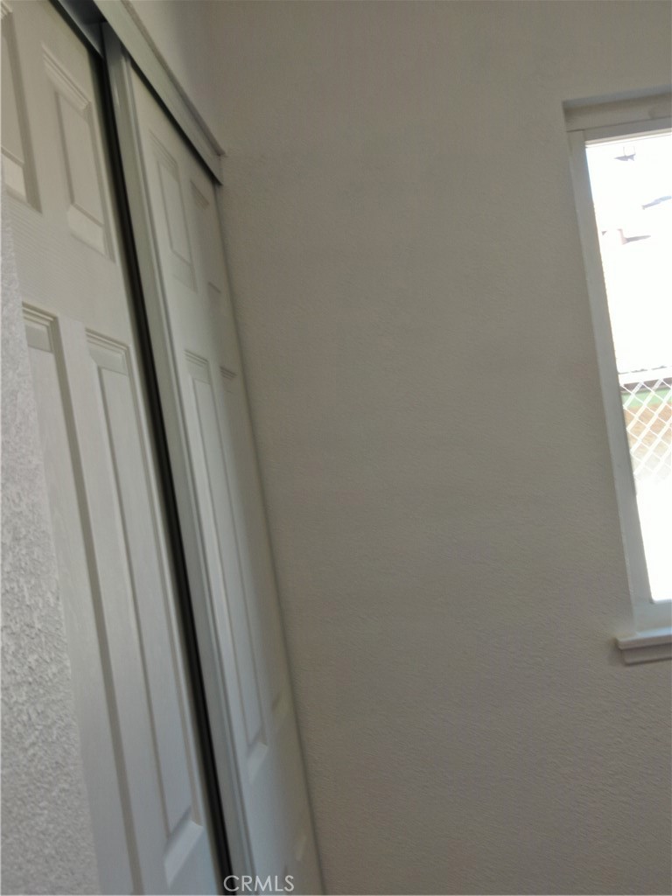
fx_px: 1242
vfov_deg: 39.7
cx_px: 336
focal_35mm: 48
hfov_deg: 30.3
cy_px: 448
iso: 100
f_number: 3.8
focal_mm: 8.6
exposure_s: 1/40
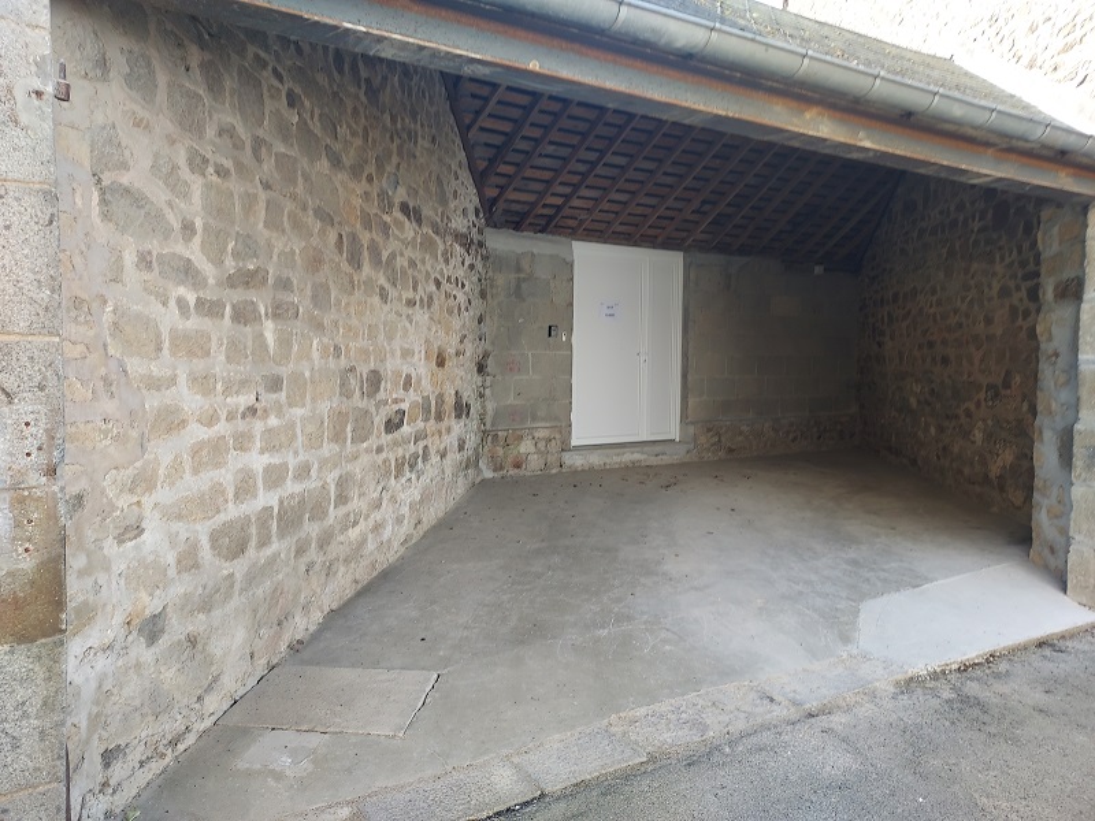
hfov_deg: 71.6
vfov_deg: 56.8
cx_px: 548
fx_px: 759
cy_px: 410
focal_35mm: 24
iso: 40
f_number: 1.8
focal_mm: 4.6
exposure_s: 1/120
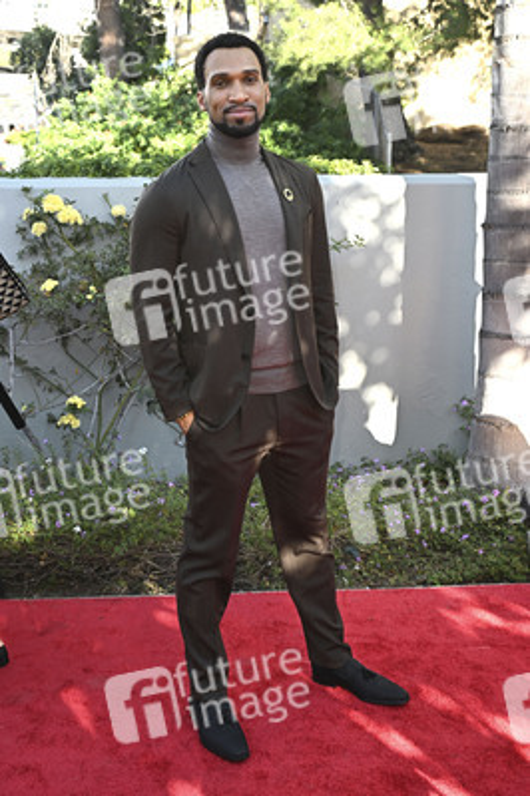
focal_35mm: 38
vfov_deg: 50.7
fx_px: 841
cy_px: 398
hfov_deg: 35.0
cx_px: 265
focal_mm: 38
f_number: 5.6
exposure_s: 1/320
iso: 640
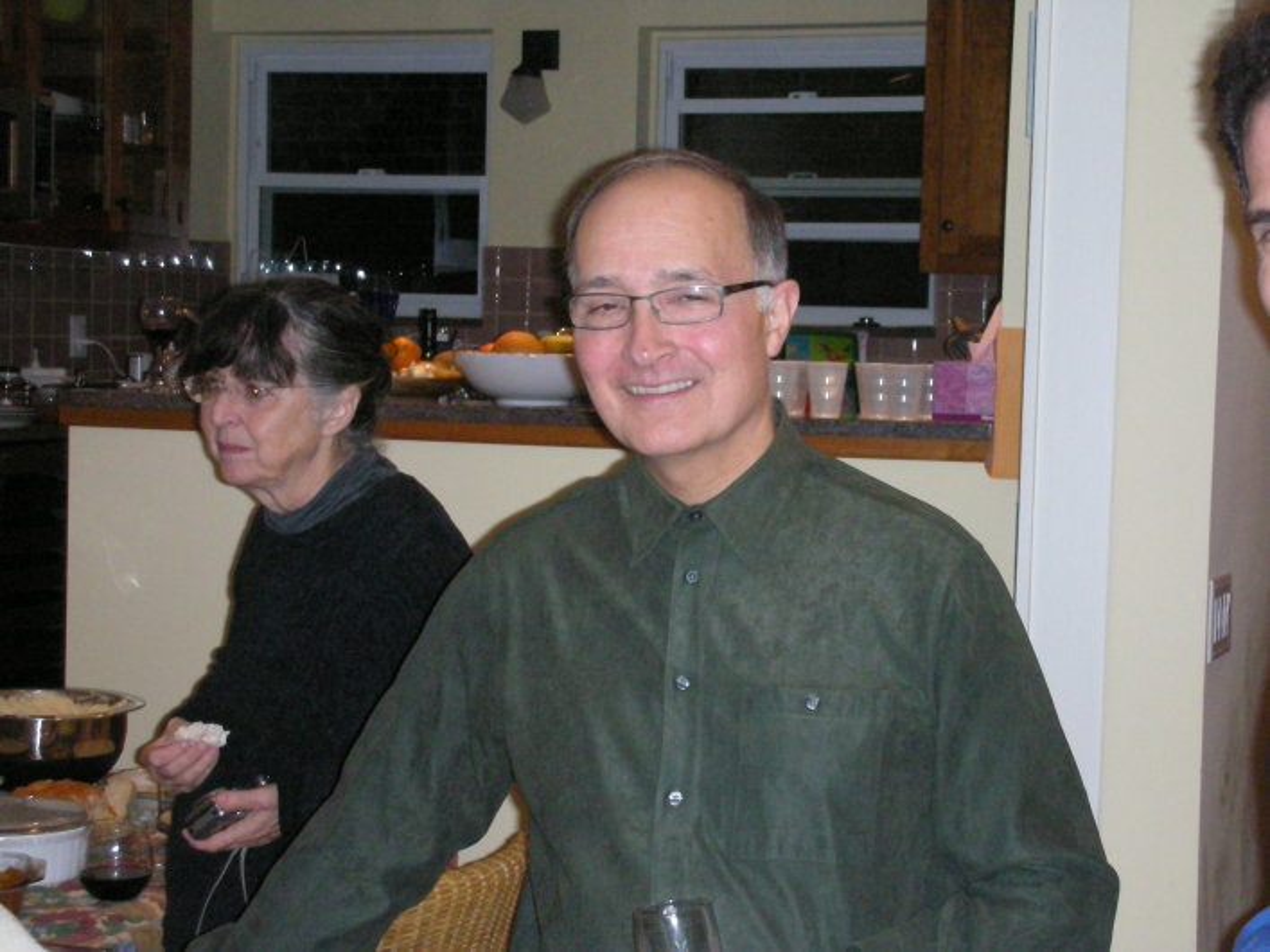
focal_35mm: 73
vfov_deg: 20.2
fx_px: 2678
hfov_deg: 26.7
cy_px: 476
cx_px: 635
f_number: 4.1
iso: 446
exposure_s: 1/120
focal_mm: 12.2
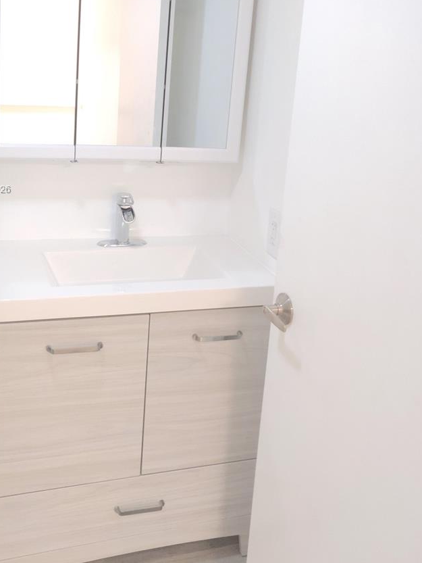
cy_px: 190
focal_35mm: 36
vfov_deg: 50.5
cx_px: 189
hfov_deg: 39.6
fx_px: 585
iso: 500
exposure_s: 1/33
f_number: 1.7
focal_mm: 4.25
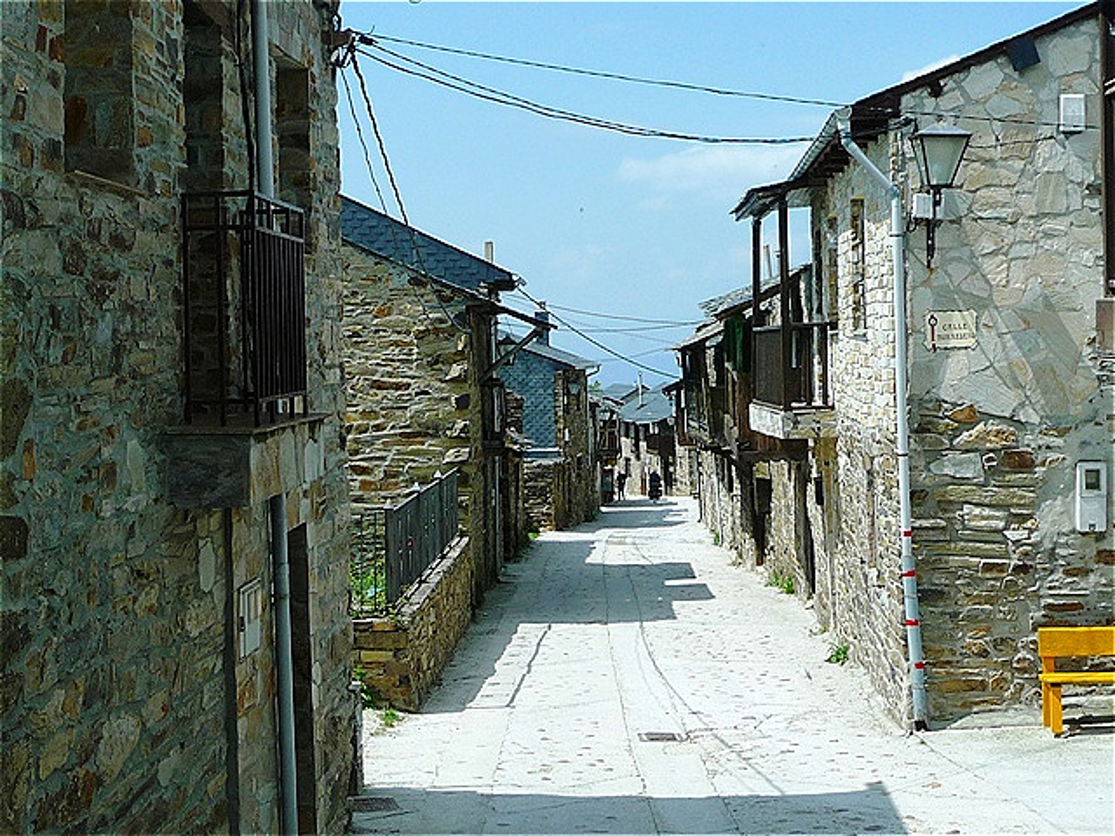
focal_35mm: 60
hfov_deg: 32.2
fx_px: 1933
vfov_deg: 24.4
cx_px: 558
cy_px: 418
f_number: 3.7
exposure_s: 1/640
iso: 100
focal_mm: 6
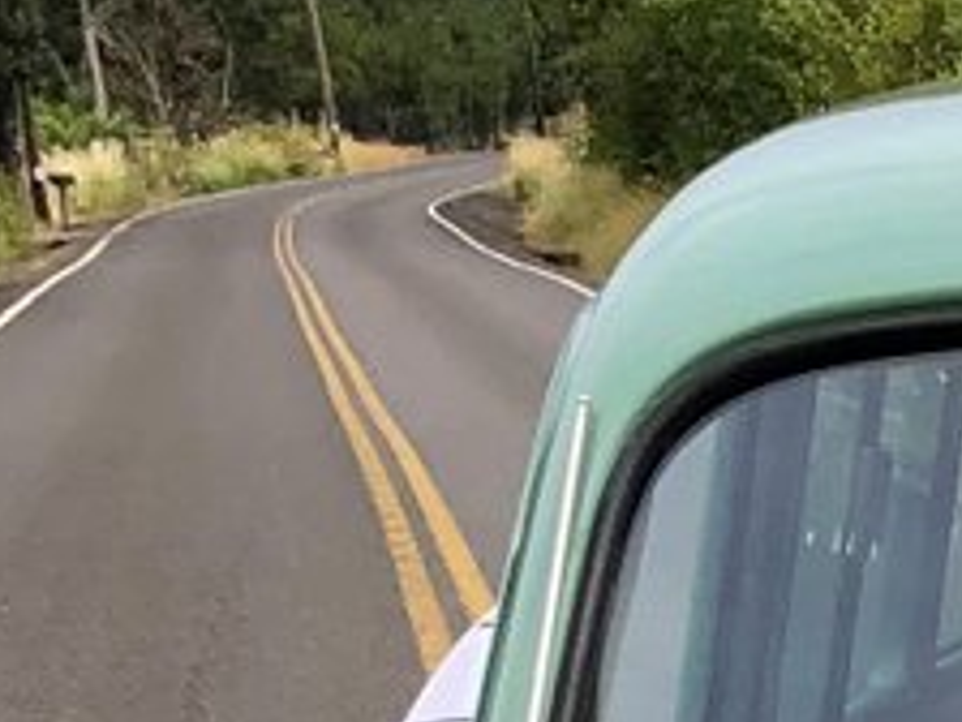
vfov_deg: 6.6
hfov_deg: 9.4
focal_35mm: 200
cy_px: 2355
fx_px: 5558
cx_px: 1761
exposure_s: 1/2024
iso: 20
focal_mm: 4
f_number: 1.8
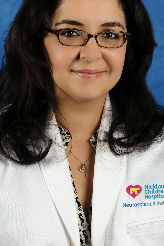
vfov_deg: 15.3
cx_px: 81
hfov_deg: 10.2
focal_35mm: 134
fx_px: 917
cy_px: 93
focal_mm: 105
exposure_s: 1/250
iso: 100
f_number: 13
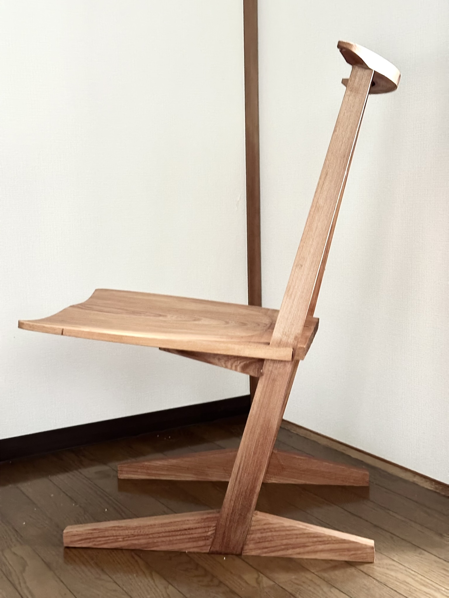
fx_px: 830
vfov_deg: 39.7
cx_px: 224
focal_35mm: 48
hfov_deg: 30.3
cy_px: 299
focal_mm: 6.86
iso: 1000
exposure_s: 1/15
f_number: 1.78
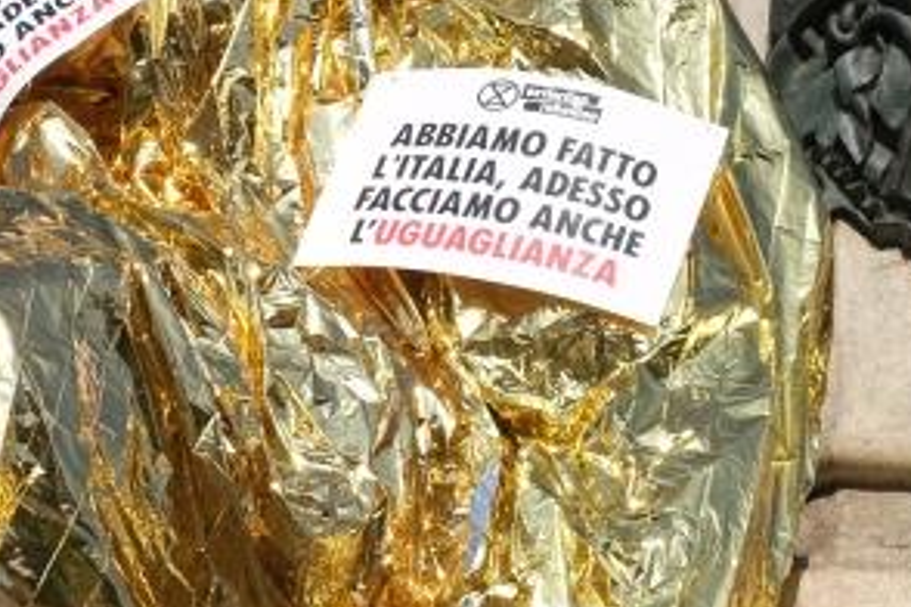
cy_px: 107
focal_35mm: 261
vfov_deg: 5.3
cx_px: 363
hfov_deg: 7.9
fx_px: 6604
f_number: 5.6
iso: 160
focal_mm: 50
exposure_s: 1/800
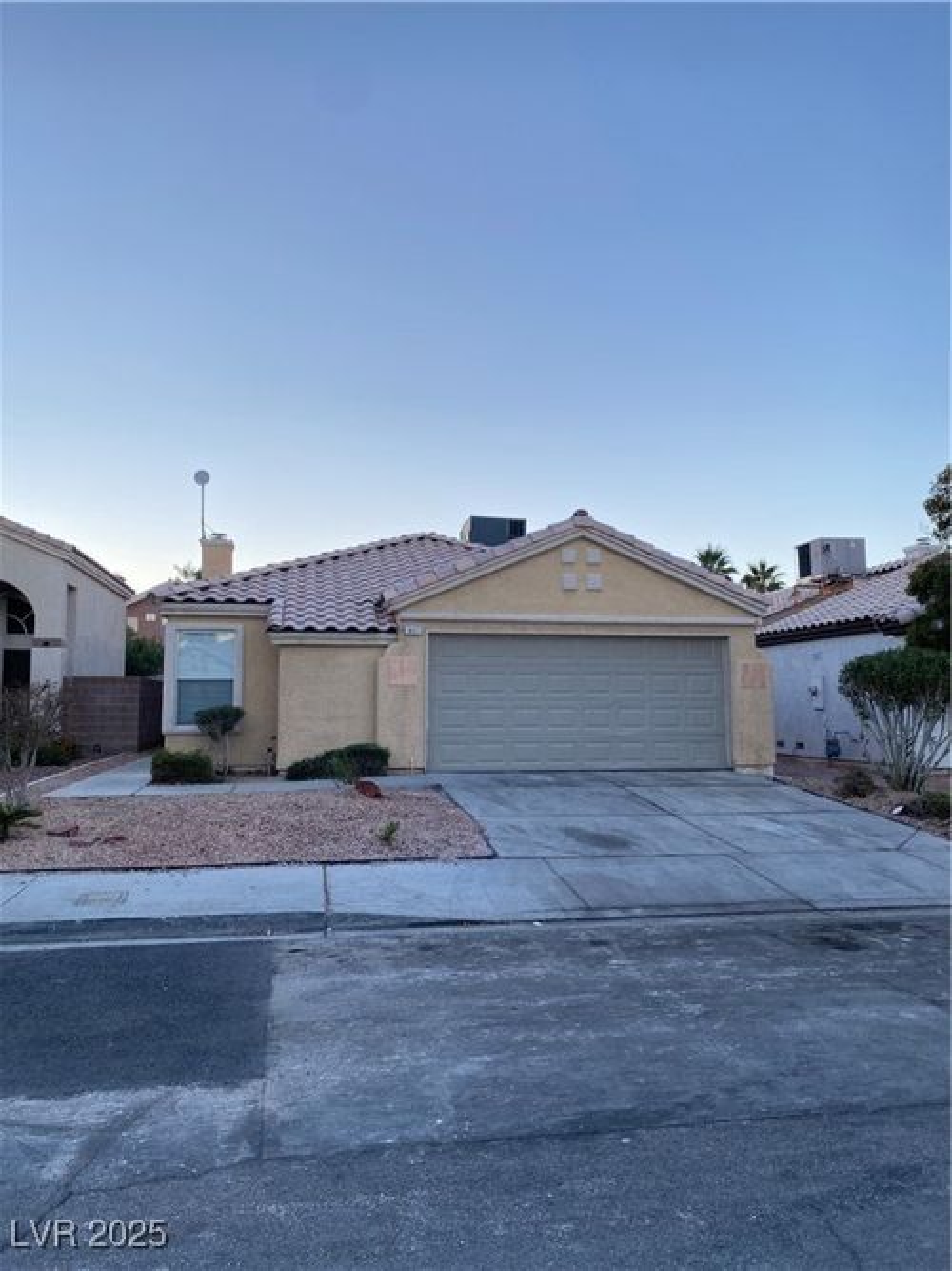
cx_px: 476
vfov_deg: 67.3
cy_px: 636
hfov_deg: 53.0
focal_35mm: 26
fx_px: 954
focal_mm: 4.25
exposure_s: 1/487
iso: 32
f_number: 1.8
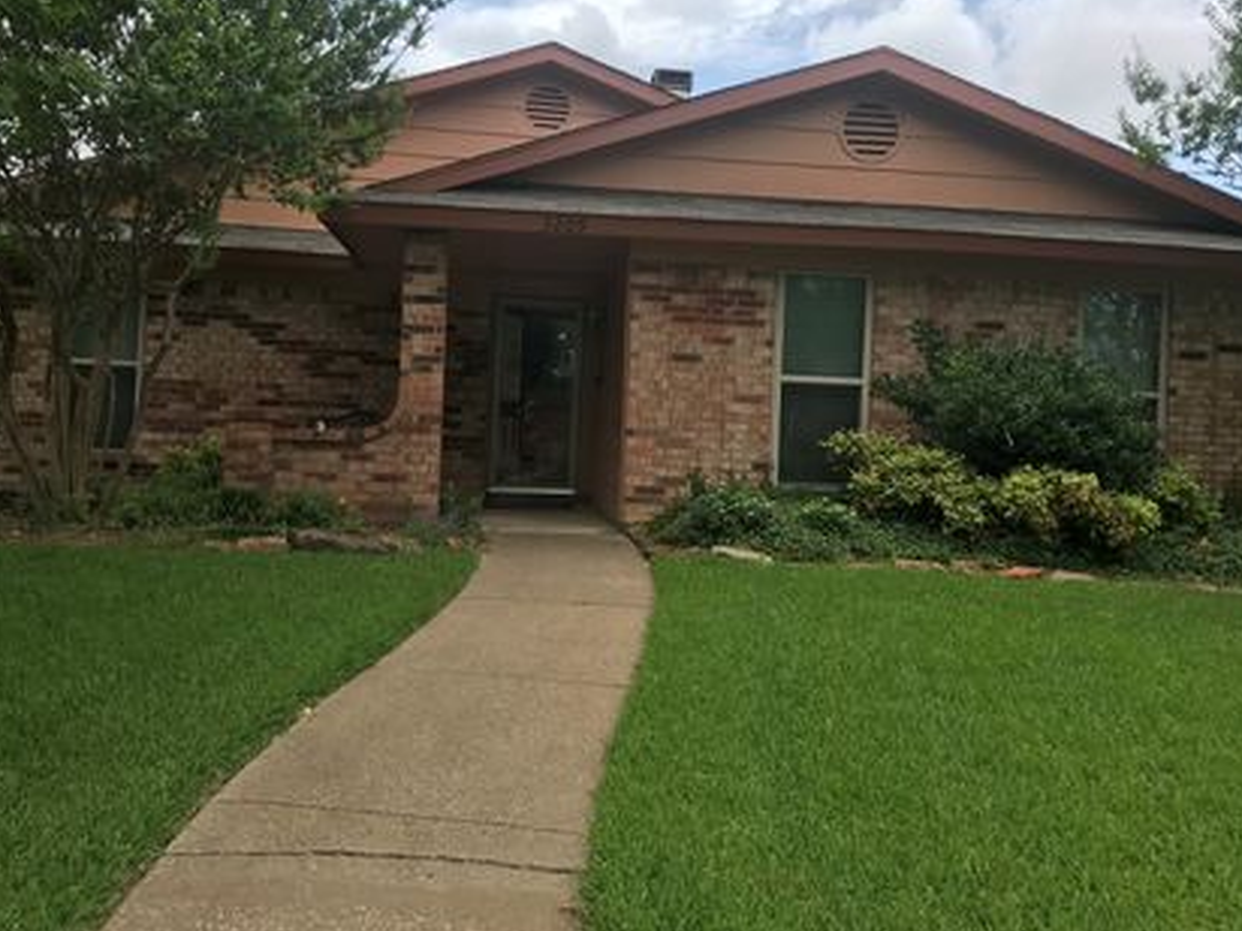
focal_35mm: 34
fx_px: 1220
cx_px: 636
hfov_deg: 54.0
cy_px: 411
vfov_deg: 41.7
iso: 20
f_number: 1.8
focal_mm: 3.99
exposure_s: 1/1064
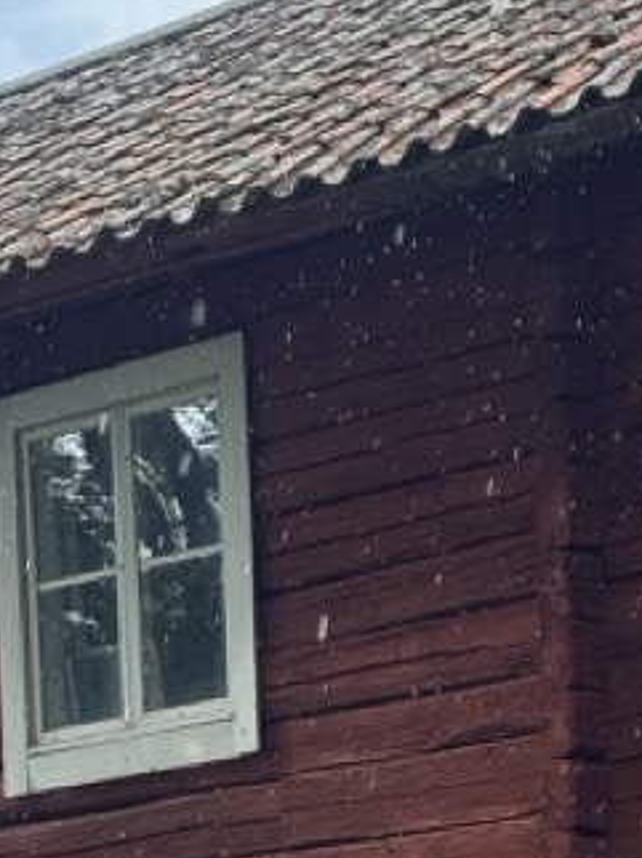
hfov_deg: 7.8
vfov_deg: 10.3
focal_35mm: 191
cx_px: 466
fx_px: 4729
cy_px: 898
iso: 64
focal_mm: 6.76
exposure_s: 1/672
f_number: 1.78
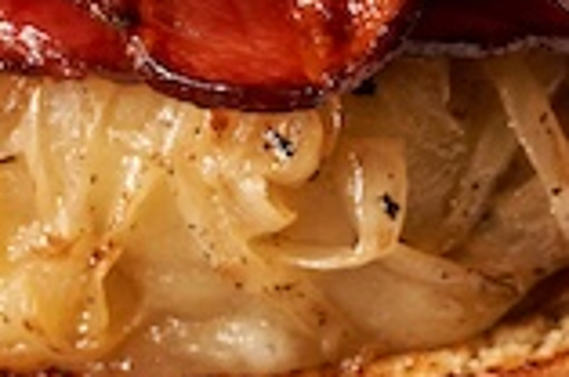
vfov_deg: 1.7
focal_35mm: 805
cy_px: -674
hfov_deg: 2.6
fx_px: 12698
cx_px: 783
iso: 100
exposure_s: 1/160
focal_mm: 105
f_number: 5
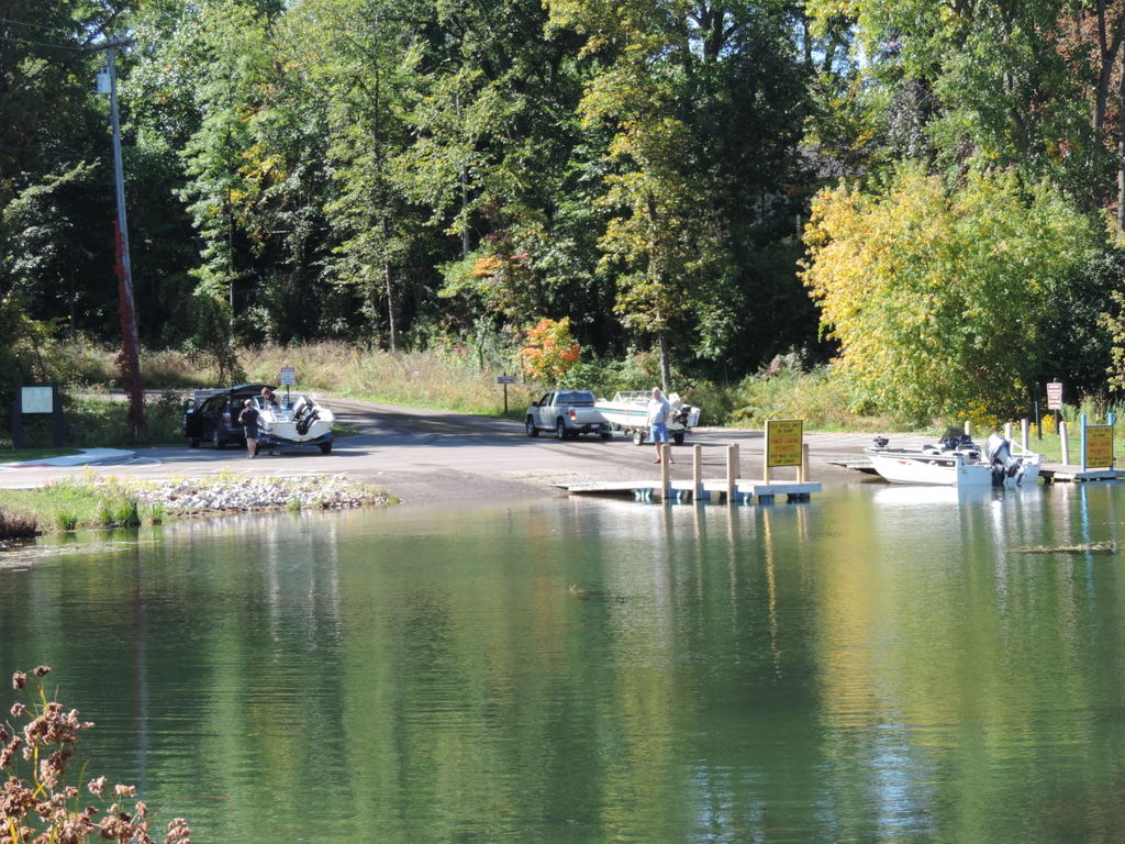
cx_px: 562
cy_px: 422
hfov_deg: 26.0
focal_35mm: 75
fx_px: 2437
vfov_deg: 19.6
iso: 80
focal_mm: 13.3
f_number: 3.9
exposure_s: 1/200
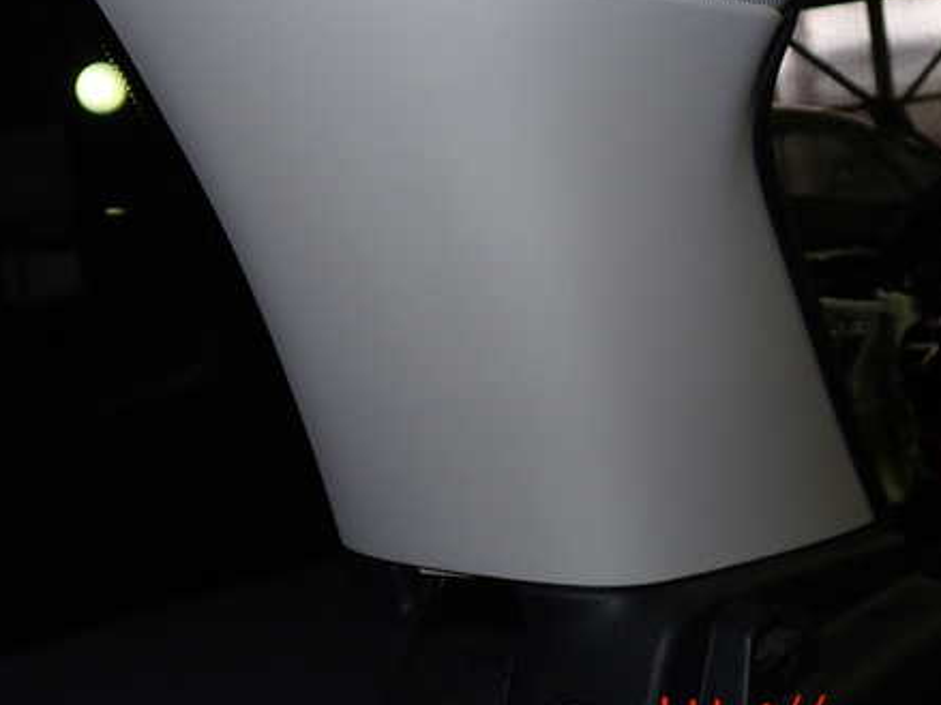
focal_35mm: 41
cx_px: 502
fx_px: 1114
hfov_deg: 45.8
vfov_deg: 34.9
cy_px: 264
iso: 200
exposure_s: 1/30
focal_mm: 5.4
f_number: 6.3
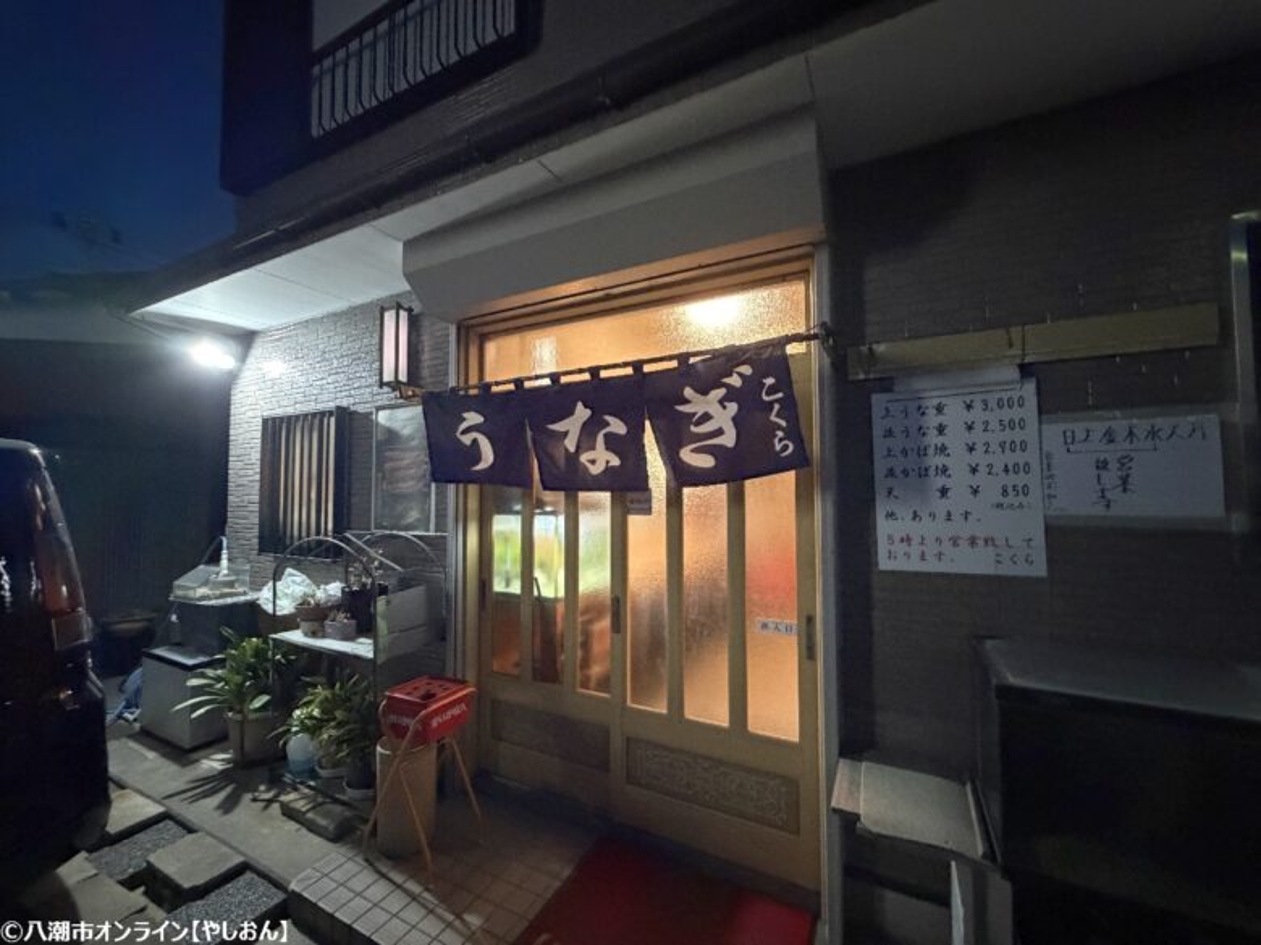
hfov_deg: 102.1
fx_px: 510
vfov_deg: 85.7
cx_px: 630
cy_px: 472
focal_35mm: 14
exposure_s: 1/33
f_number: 2.2
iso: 1250
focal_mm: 2.22
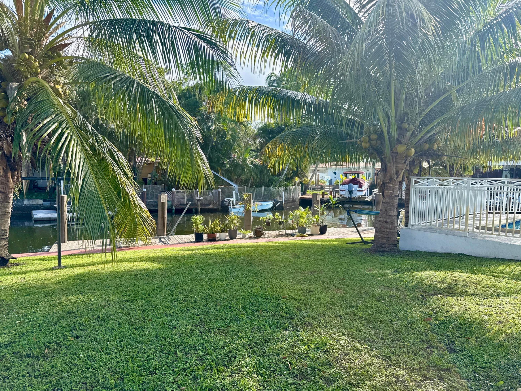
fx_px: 361
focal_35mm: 24
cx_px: 260
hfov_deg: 71.6
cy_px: 196
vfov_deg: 56.8
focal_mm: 6.76
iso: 100
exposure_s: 1/2000
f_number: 1.78
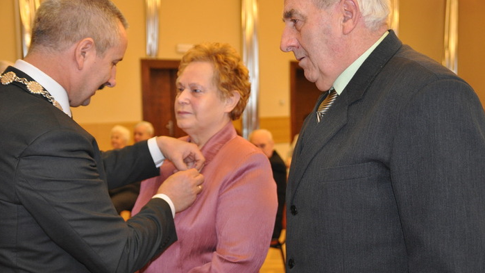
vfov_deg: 23.5
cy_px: 125
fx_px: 656
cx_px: 243
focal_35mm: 51
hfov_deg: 40.6
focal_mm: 32
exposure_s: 1/60
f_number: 3.3
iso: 800
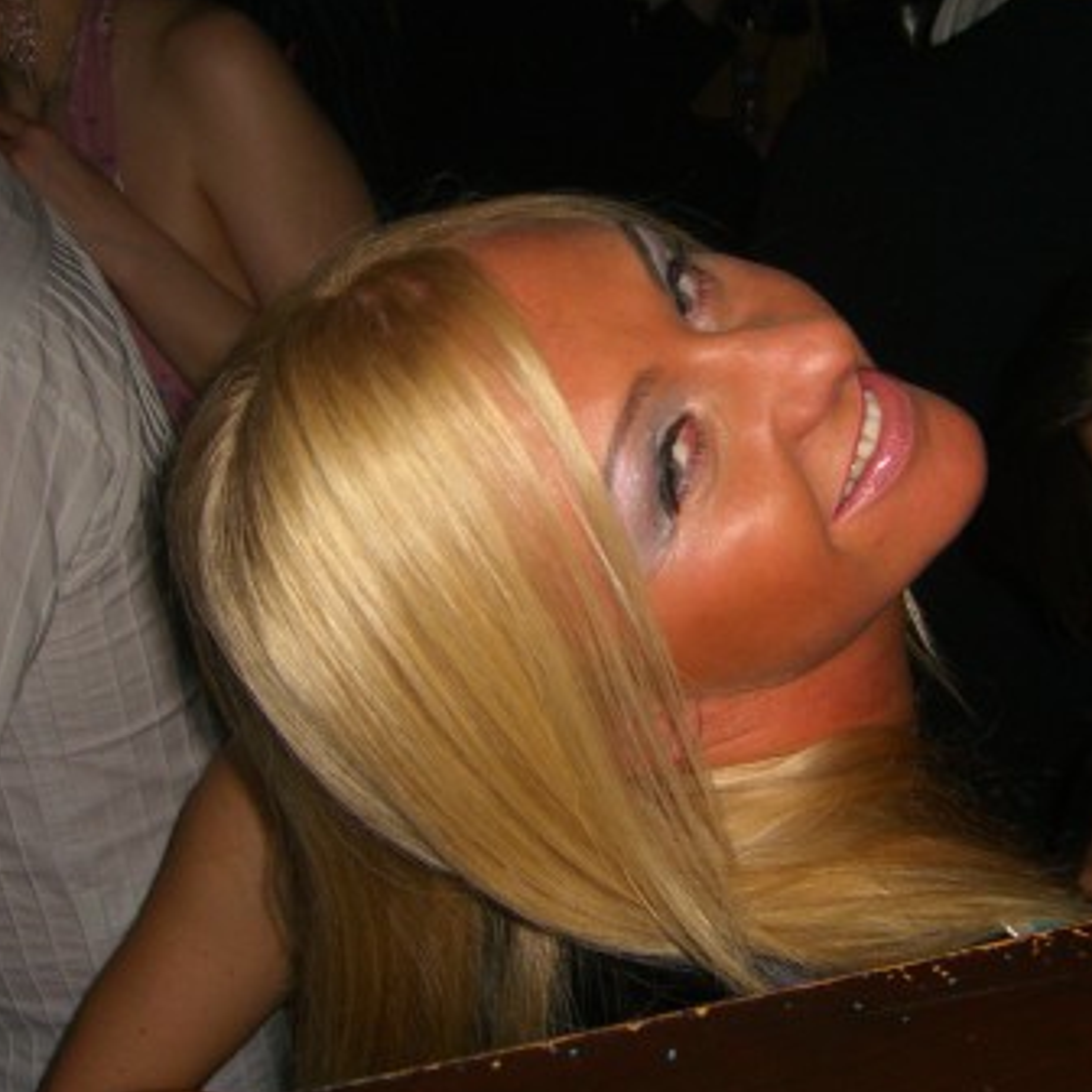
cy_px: 455
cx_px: 715
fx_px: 2141
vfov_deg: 28.6
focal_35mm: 60
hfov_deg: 28.4
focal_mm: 7.9
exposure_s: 1/60
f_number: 2.8
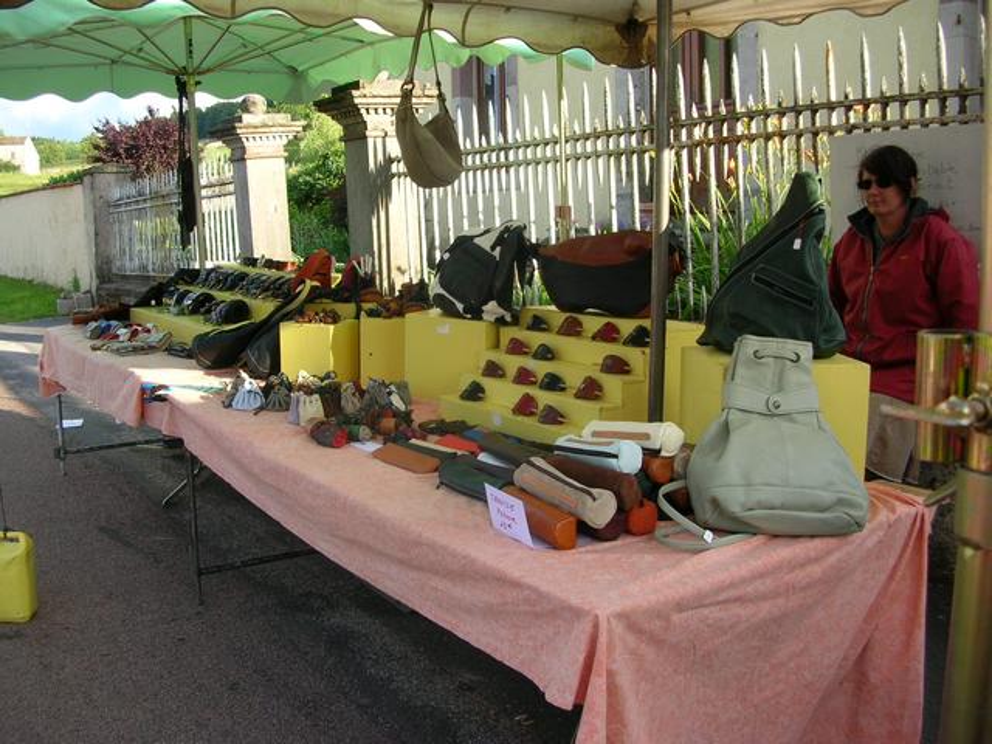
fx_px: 1003
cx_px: 496
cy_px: 372
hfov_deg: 52.6
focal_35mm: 35
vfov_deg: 40.7
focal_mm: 5.8
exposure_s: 1/227
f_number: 2.8
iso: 50
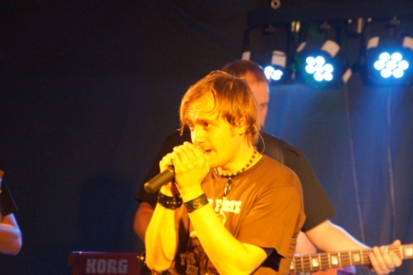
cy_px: 138
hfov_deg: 9.2
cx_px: 206
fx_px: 2579
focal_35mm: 225
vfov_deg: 6.1
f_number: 6.3
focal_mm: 150
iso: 3200
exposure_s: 1/30
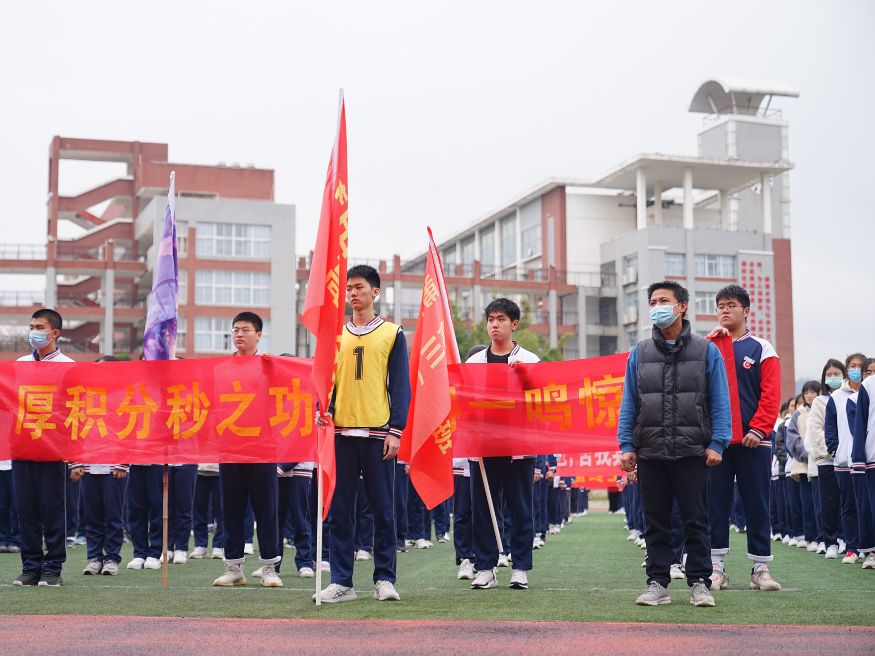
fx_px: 1517
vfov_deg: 24.4
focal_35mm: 60
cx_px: 384
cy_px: 328
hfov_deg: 32.1
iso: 100
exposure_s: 1/250
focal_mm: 55
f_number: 2.8
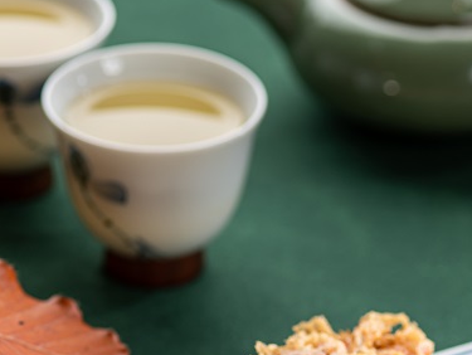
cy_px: 414
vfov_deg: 5.8
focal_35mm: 256
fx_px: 3494
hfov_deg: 7.7
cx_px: 487
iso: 64
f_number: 4
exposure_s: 1/160
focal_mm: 100
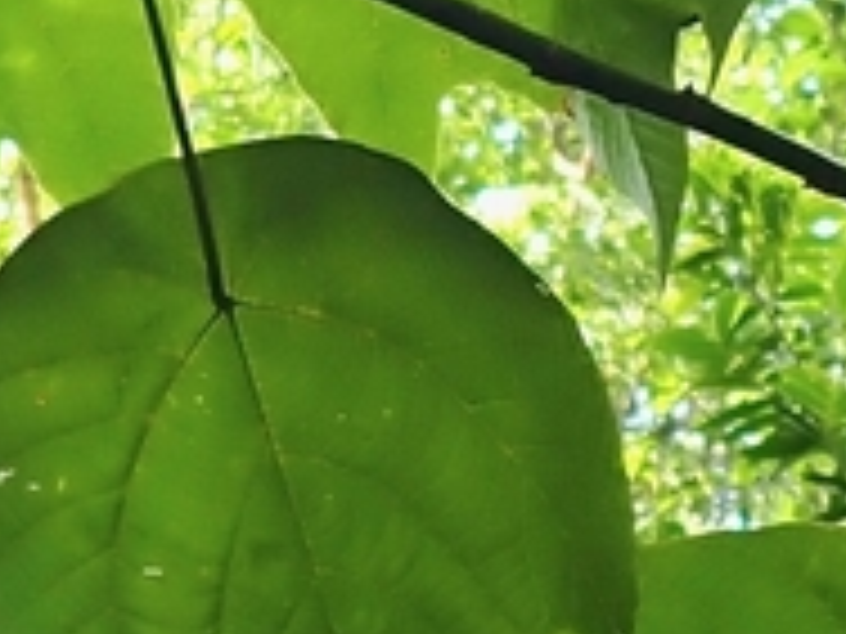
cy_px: -277
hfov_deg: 12.9
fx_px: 3715
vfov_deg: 9.5
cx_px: 162
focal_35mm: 152
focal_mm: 4.5
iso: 100
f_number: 2
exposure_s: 1/200
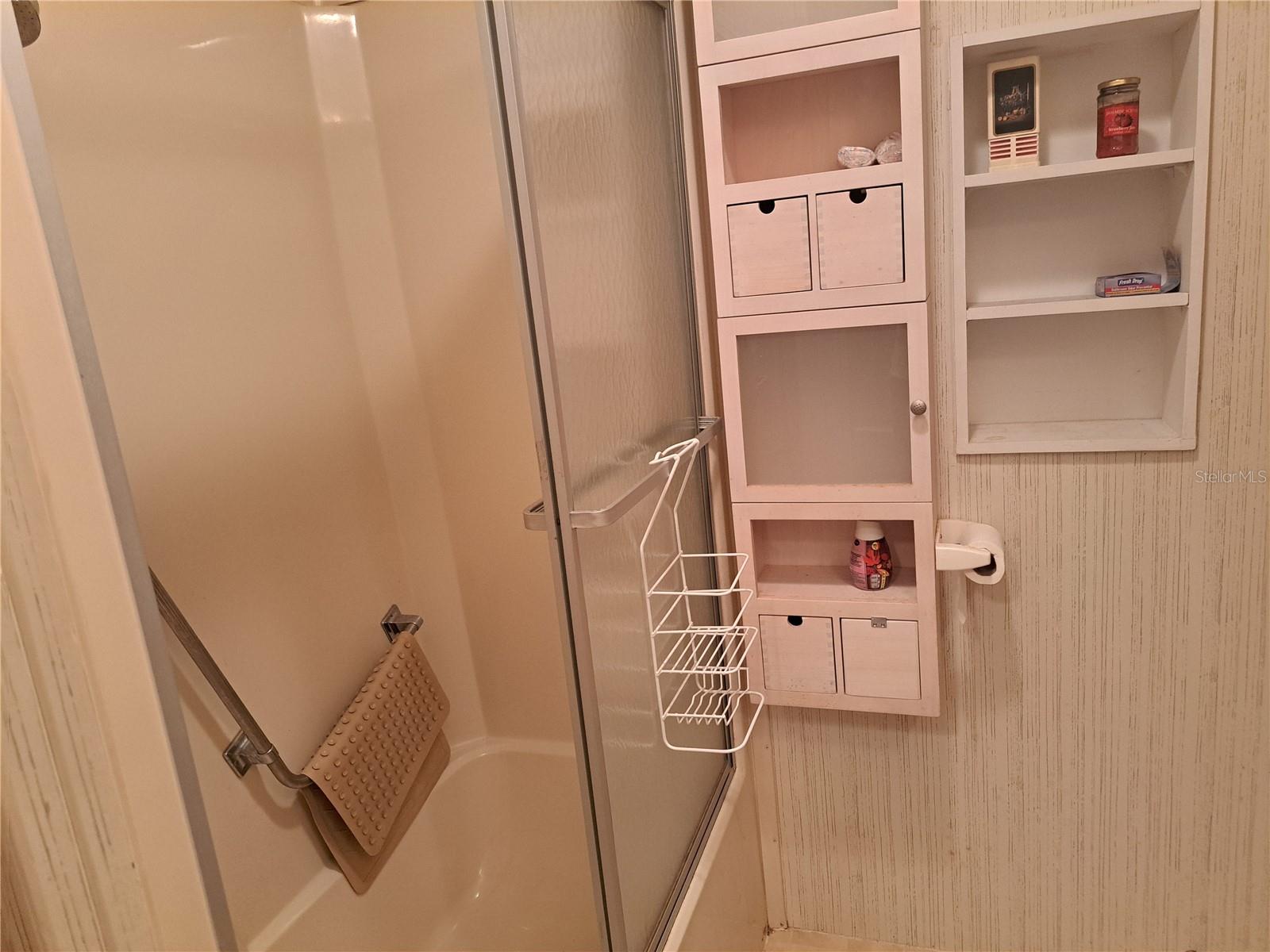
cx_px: 635
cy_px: 476
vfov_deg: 56.8
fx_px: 881
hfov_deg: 71.6
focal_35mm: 24
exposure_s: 1/60
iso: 320
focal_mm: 5.23
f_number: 1.8
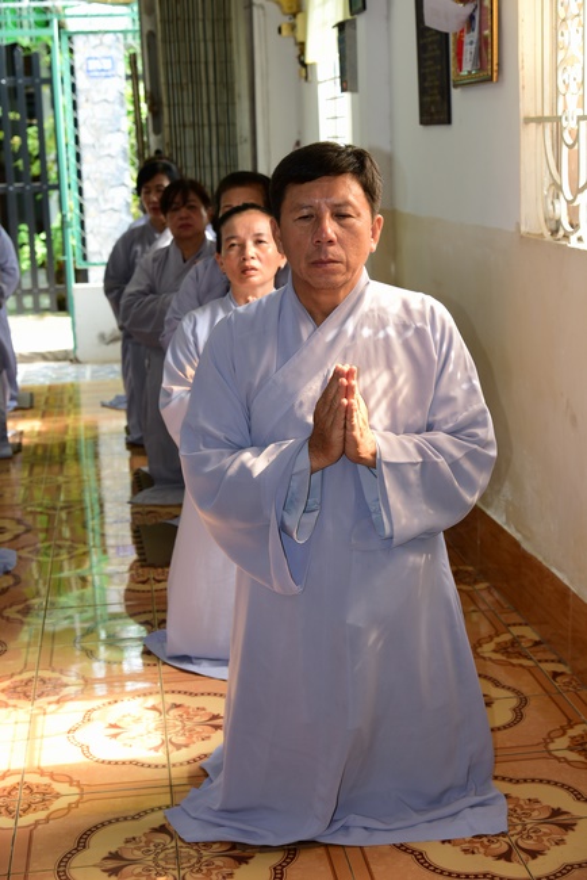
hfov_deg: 24.6
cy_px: 440
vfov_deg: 36.2
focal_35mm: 55
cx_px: 294
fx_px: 1344
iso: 500
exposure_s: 1/80
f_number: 5.6
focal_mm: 55
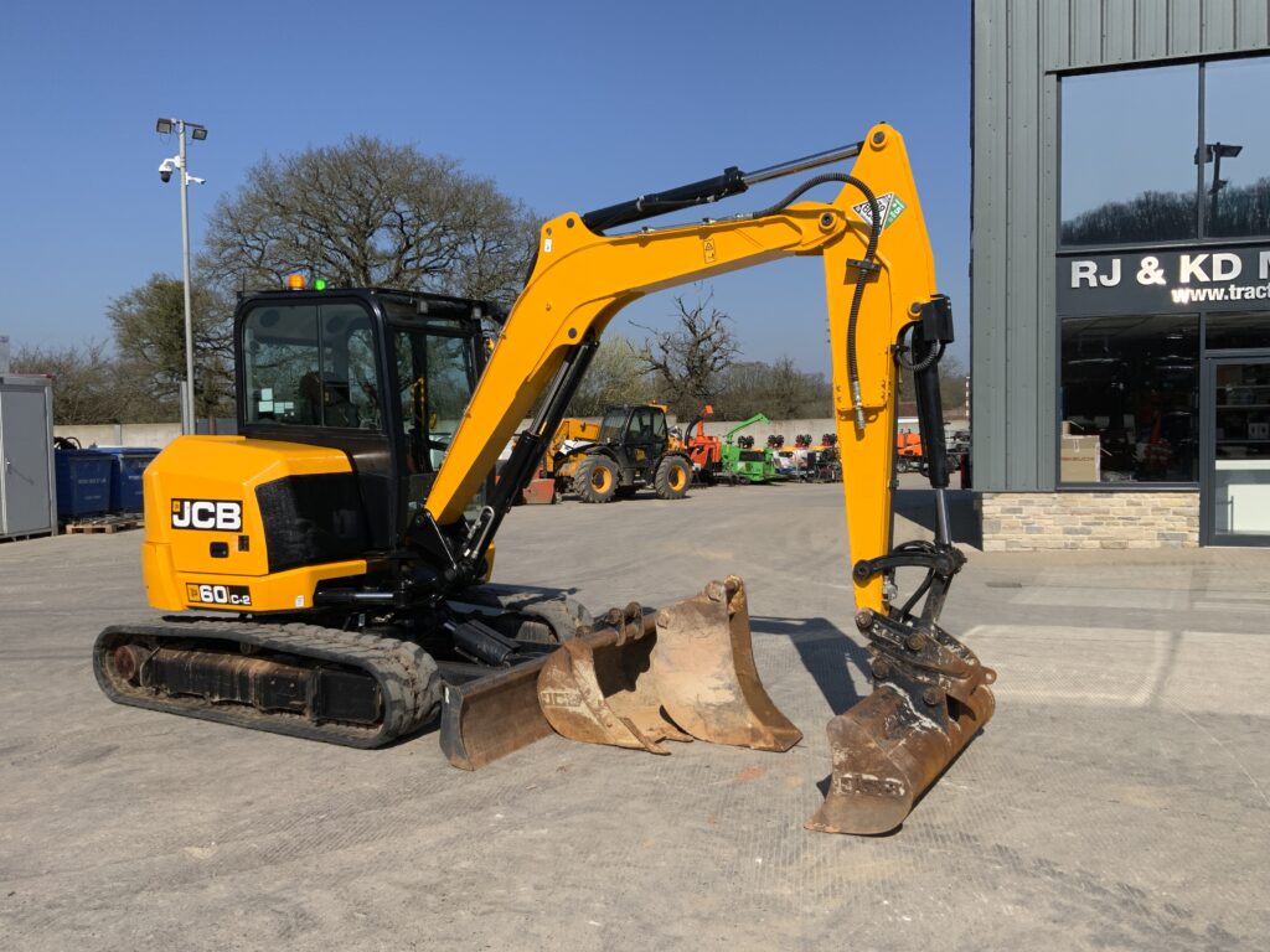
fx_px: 1064
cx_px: 635
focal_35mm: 29
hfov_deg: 61.7
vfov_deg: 48.2
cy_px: 476
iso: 16
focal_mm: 3
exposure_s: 1/2667
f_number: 1.8
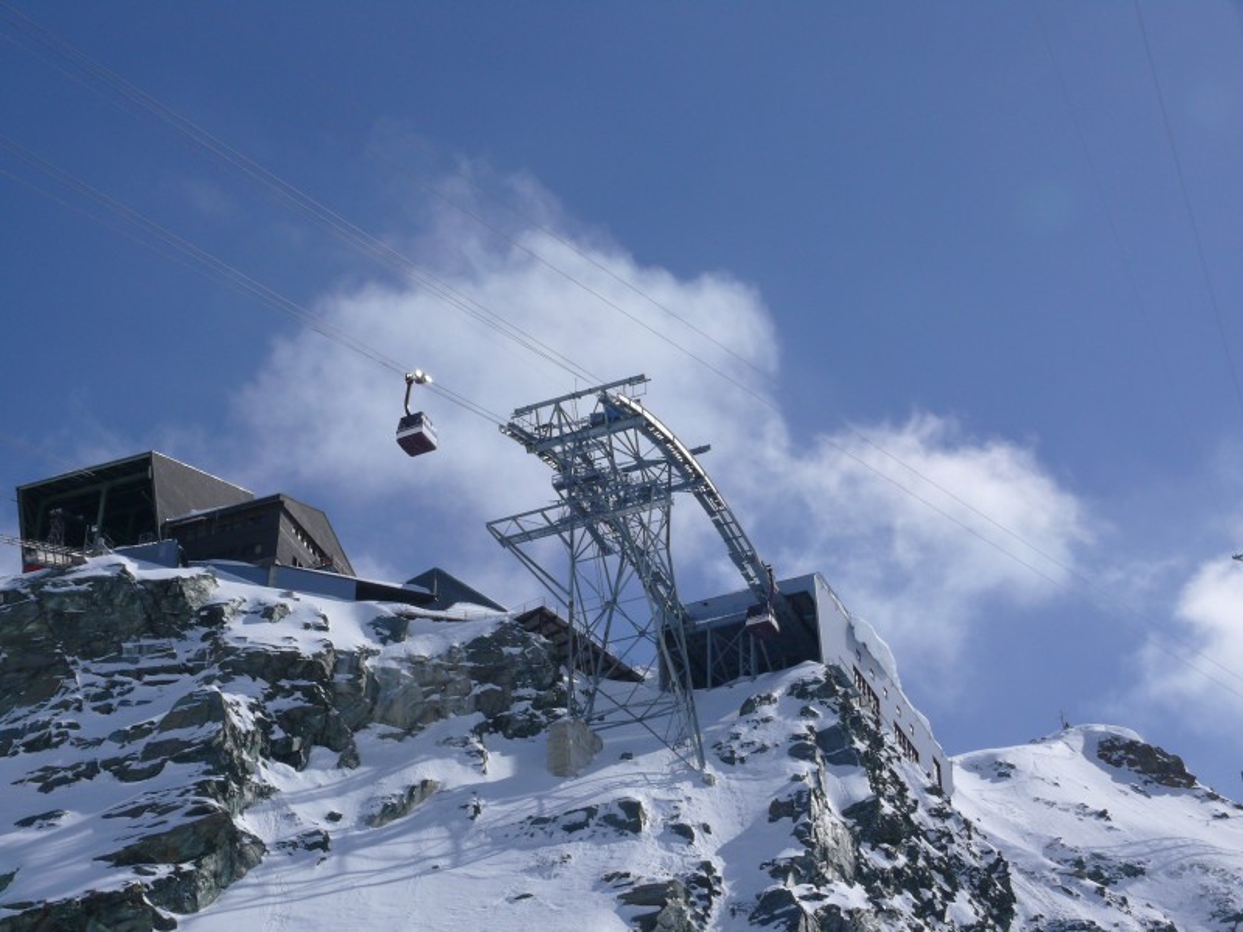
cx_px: 622
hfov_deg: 26.0
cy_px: 466
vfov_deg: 19.6
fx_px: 2693
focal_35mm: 75
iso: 100
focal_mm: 15.9
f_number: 8
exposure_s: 1/800
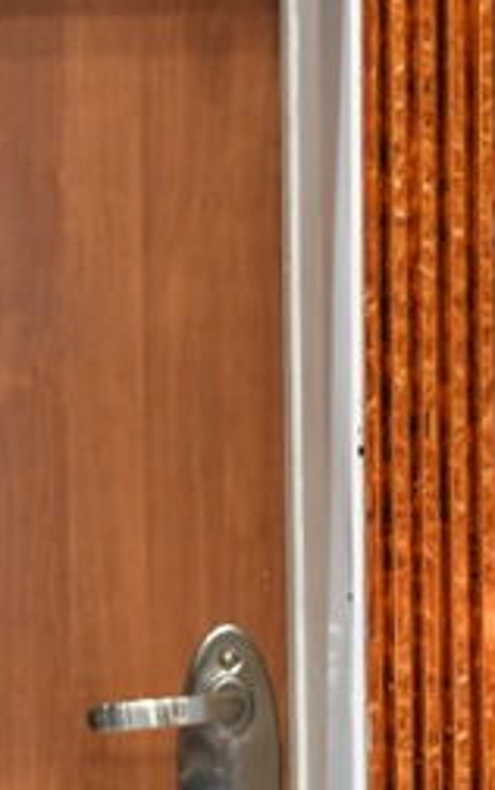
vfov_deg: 2.3
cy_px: 701
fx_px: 20093
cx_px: -736
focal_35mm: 933
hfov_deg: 1.4
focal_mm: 165
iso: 2000
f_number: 5.6
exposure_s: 1/100
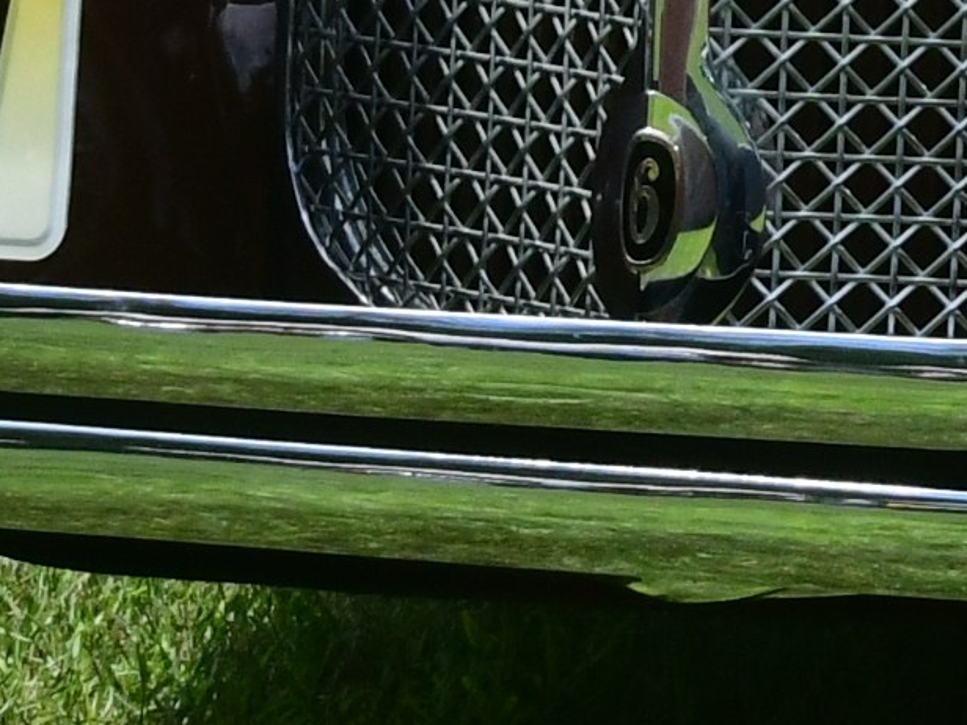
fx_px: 18577
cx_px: 1640
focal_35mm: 665
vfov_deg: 2.2
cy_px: -777
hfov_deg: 3.0
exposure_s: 1/1000
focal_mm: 68
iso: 1250
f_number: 13
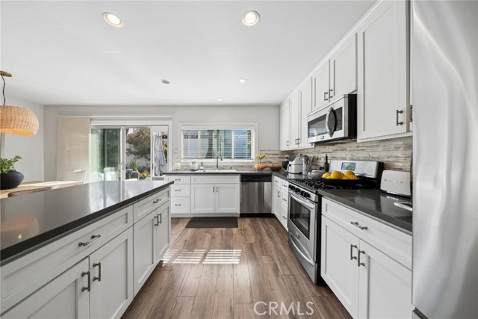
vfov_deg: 90.0
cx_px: 239
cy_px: 160
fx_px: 159
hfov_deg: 112.6
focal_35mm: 12
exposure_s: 1/80
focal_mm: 12
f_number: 8
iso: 400
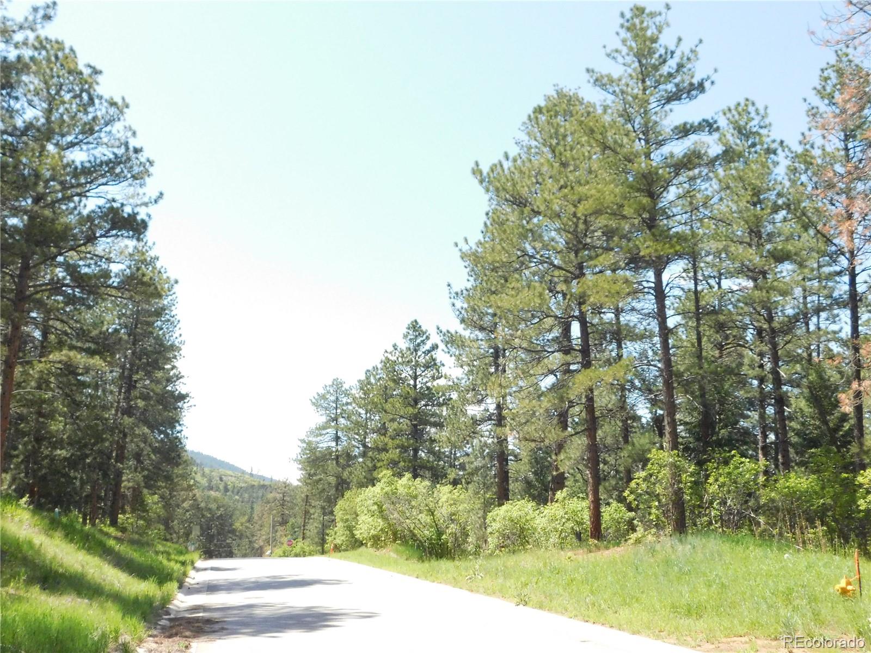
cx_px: 436
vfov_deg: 39.7
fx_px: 906
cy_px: 326
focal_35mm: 36
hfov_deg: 51.4
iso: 800
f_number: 7
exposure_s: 1/640
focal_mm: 6.3
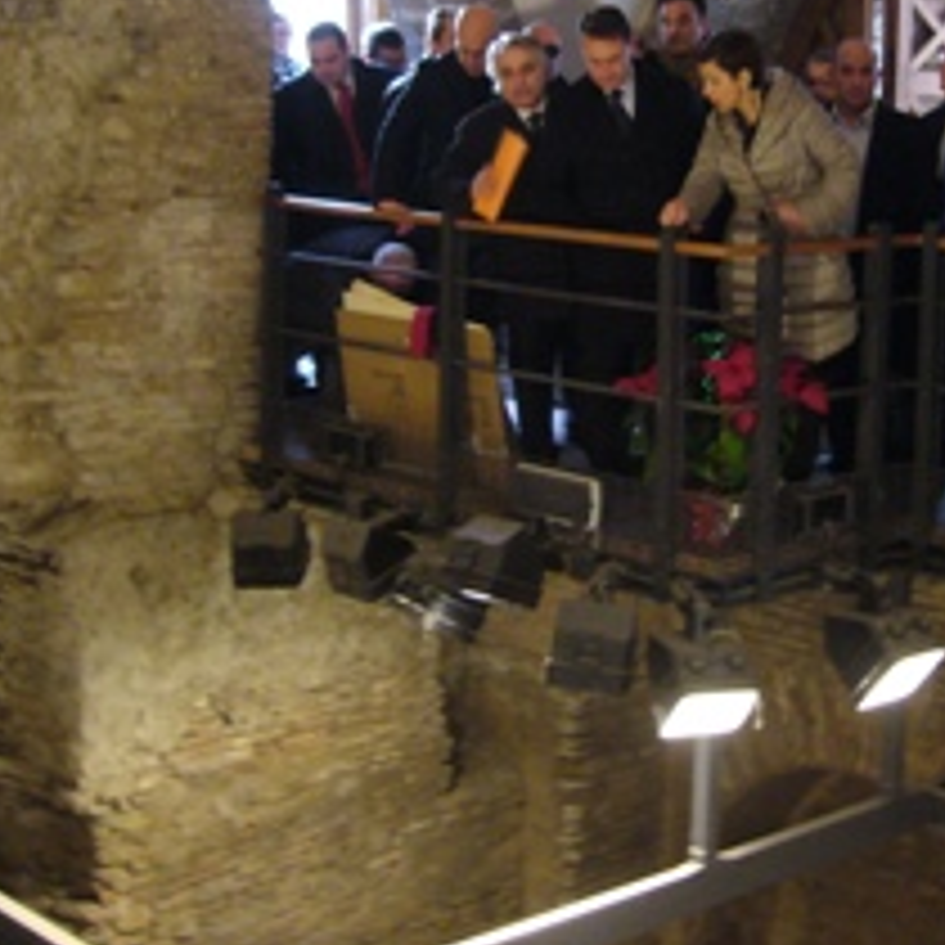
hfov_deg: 25.9
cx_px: 675
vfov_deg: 25.8
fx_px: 2038
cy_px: 234
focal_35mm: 66
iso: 200
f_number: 2.8
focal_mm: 5.8
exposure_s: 1/8
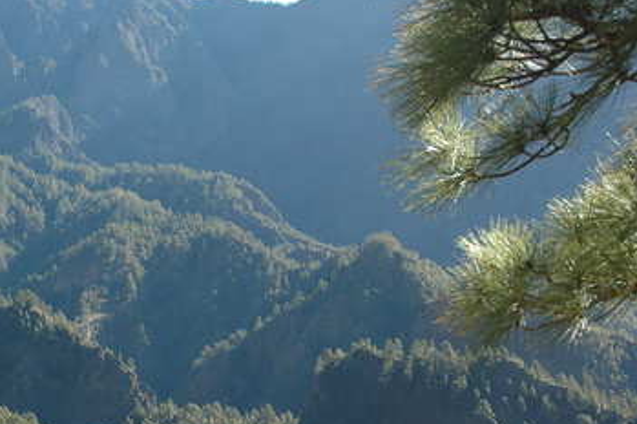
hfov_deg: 28.8
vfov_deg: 19.9
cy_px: 301
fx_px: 1202
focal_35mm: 68
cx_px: 100
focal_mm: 22
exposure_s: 1/200
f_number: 7.1
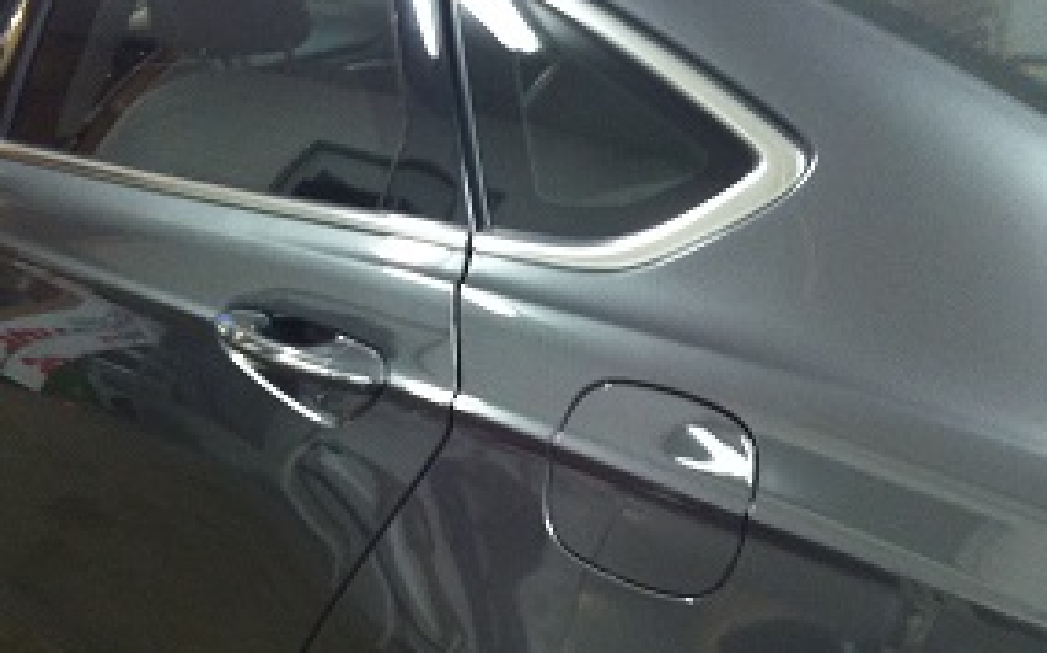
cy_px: 267
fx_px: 1711
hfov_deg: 34.0
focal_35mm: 60
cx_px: 553
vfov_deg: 21.6
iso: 250
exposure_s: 1/15
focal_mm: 3.85
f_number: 2.8
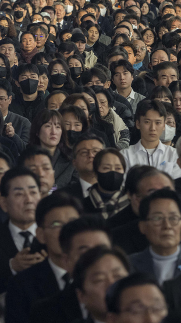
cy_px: 135
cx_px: 360
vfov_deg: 4.8
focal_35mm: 451
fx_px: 3849
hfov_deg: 2.7
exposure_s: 1/320
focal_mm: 170
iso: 2000
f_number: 7.1
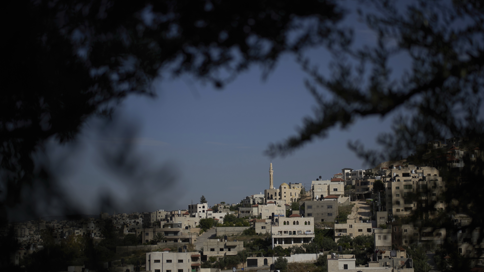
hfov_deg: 35.4
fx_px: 757
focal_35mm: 59
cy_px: 143
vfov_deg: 20.4
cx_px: 261
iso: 100
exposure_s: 1/32000
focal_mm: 50
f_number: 1.6
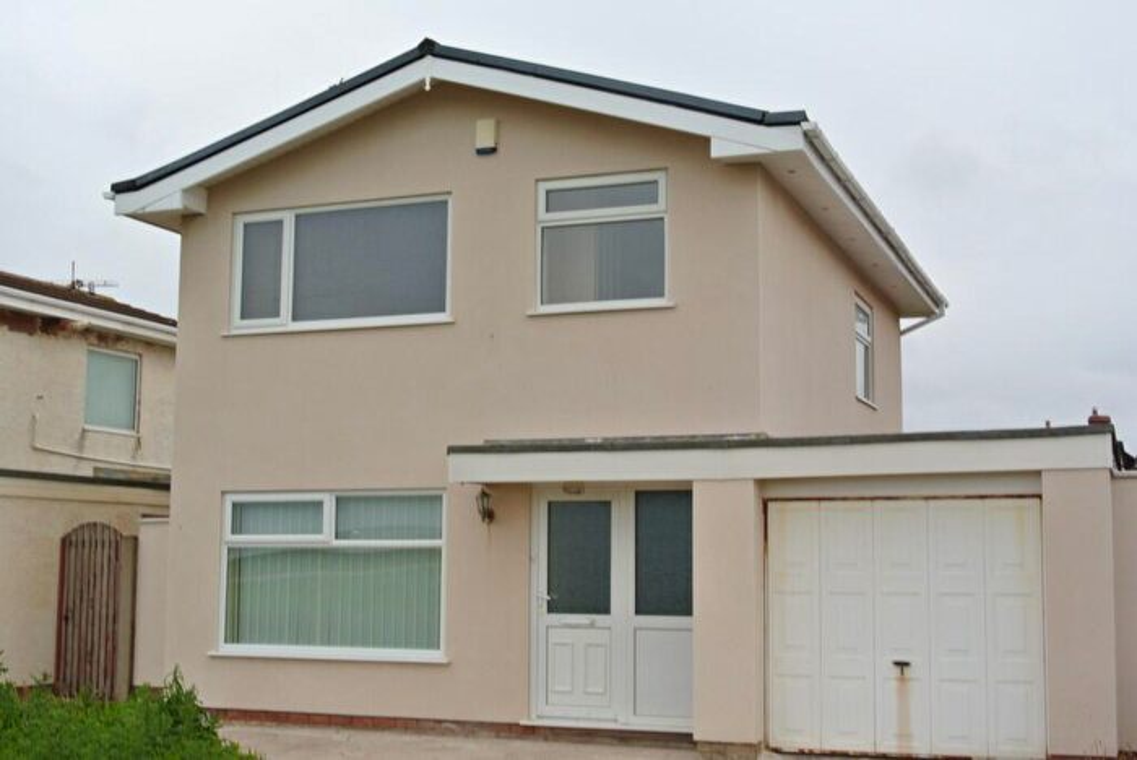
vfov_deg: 28.7
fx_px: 1486
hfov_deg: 41.9
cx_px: 568
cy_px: 380
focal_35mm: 47
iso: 100
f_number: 16
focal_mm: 17.7
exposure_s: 1/60
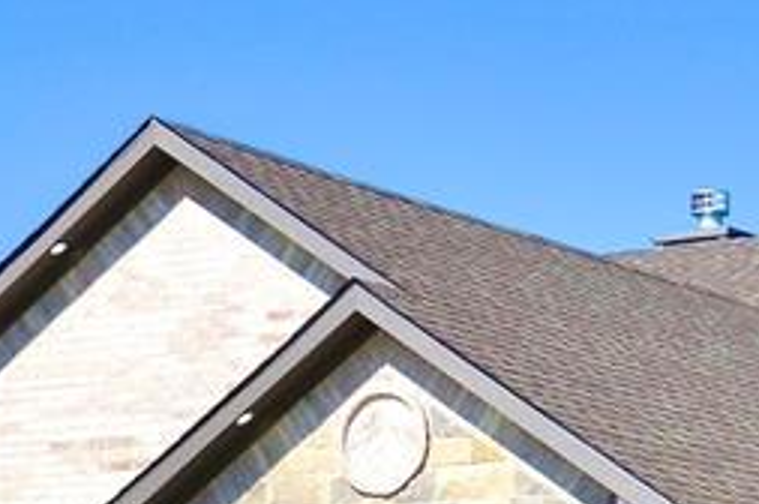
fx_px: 3327
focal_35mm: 158
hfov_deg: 13.0
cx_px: 351
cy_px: 585
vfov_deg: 8.6
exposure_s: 1/2000
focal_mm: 26
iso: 100
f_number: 5
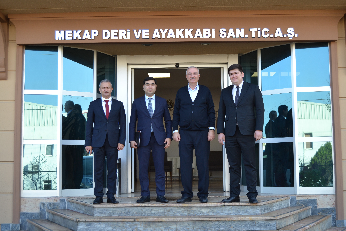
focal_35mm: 48
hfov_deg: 41.1
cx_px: 173
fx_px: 461
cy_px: 116
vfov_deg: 28.1
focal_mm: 32
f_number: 5.6
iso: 220
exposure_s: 1/125
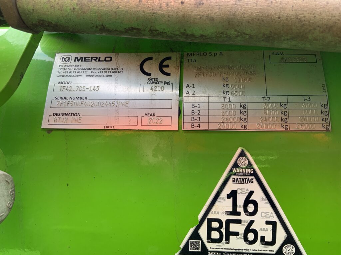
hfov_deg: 61.7
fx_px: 286
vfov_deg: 48.2
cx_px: 170
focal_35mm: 29
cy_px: 128
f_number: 1.8
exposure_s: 1/122
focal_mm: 3
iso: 40
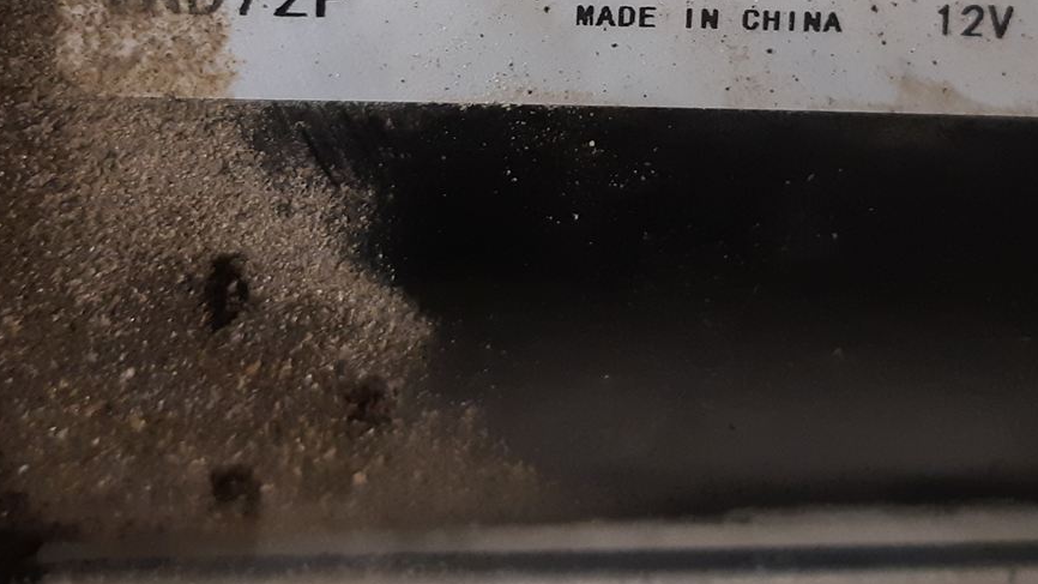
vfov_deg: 17.2
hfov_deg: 31.4
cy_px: -101
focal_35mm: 67
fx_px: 1844
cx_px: 599
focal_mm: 3.93
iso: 250
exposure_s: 1/50
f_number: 1.7
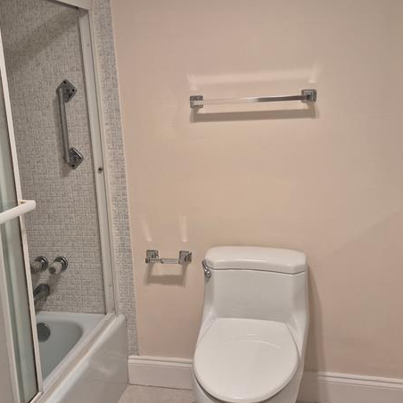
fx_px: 474
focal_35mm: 36
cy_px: 182
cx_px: 190
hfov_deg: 46.0
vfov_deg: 46.0
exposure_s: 1/120
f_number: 1.8
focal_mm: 5.4
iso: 160
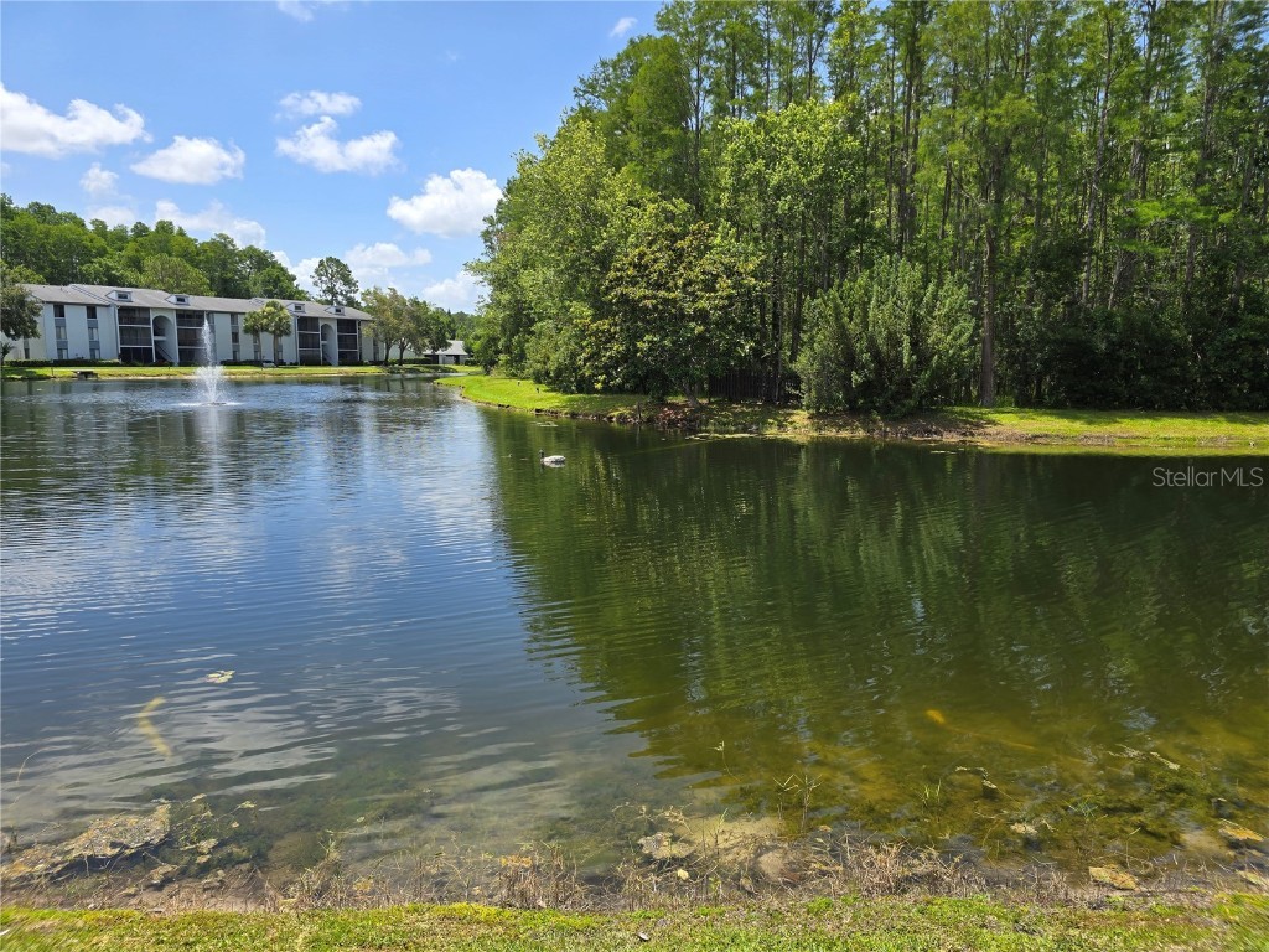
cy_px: 476
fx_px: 843
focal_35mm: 23
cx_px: 634
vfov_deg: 58.9
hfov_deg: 73.9
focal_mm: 6.3
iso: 12
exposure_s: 1/539
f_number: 1.7
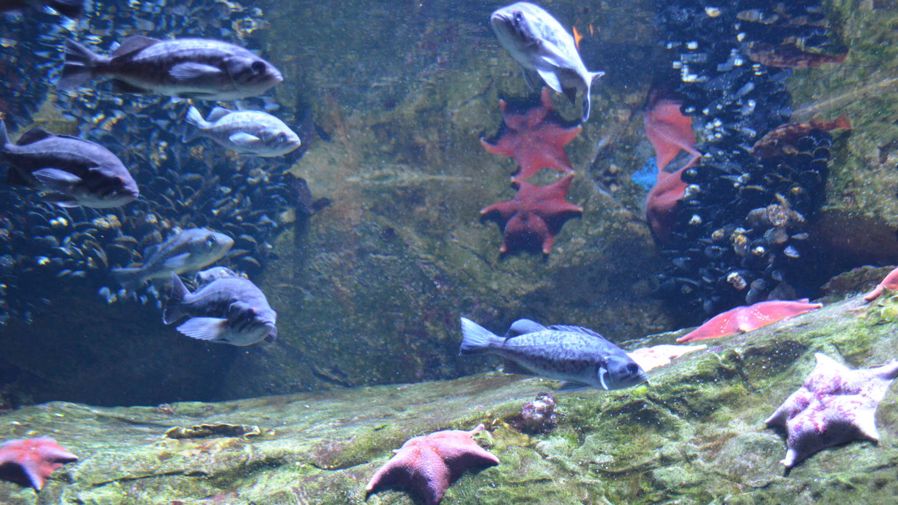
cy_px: 275
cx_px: 457
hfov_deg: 42.9
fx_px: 1143
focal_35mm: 48
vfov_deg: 24.9
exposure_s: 1/30
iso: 2500
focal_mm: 30
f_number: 4.5
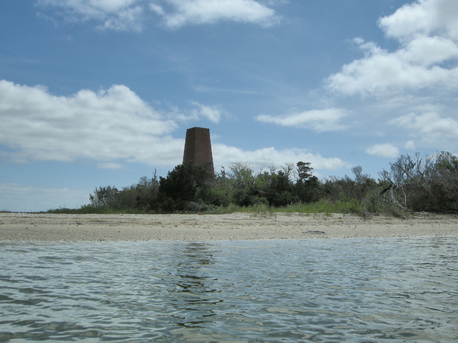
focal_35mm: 35
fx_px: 463
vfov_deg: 40.7
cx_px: 229
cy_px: 172
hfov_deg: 52.6
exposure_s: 1/450
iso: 64
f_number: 7.6
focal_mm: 7.5
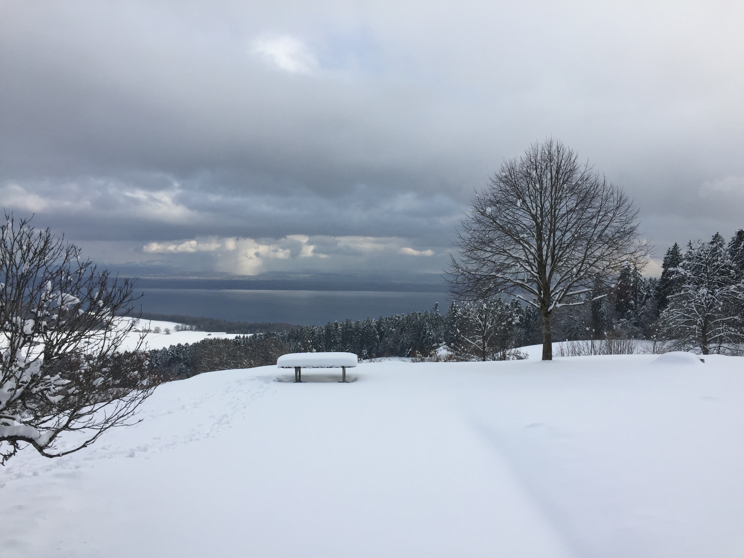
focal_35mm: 29
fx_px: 623
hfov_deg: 61.7
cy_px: 279
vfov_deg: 48.2
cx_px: 372
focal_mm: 4.15
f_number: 2.2
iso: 32
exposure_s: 1/1647
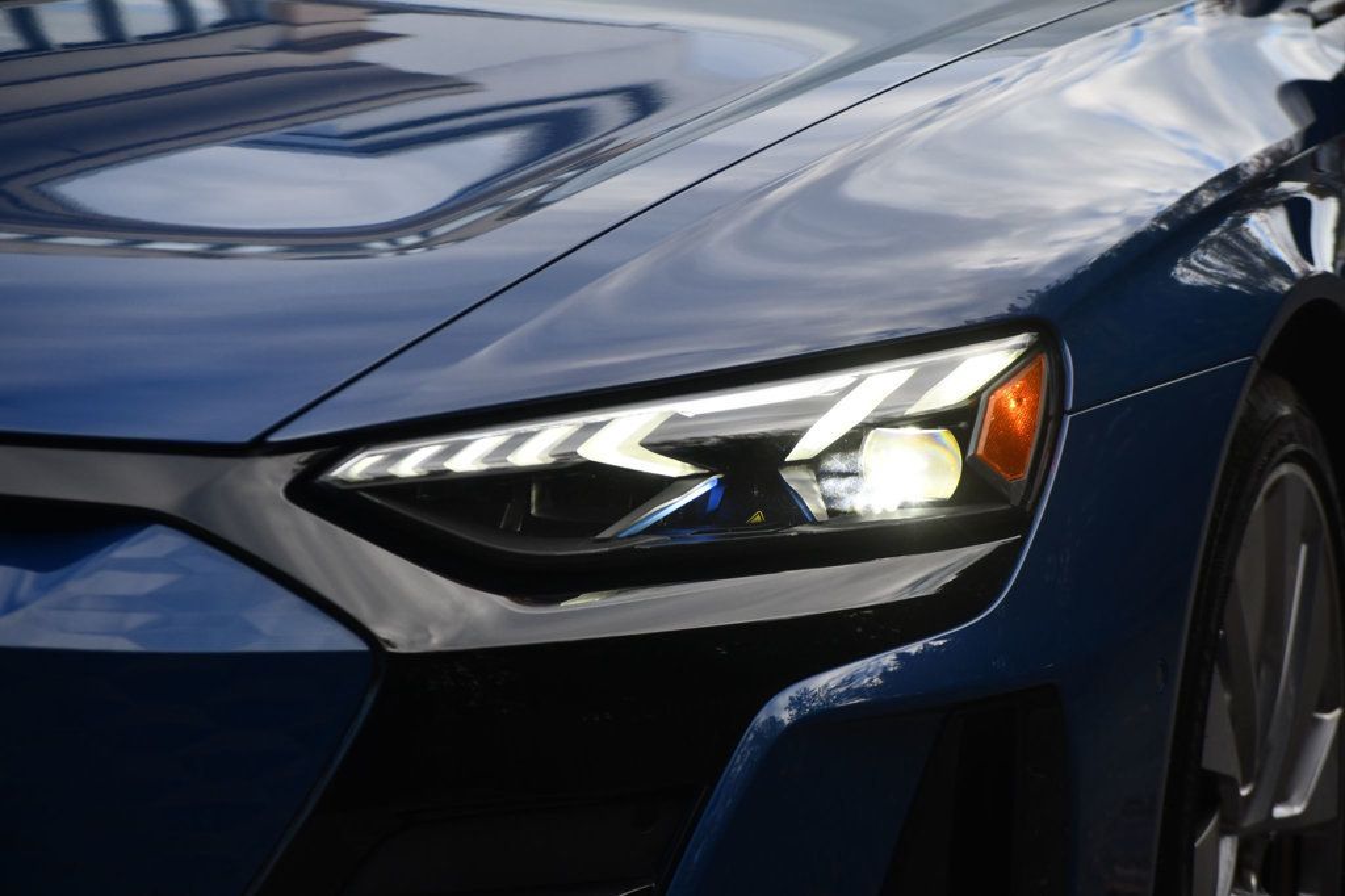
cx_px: 672
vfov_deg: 6.3
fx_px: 8104
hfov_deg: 9.5
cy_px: 448
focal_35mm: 217
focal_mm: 145
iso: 400
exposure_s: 1/500
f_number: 5.6
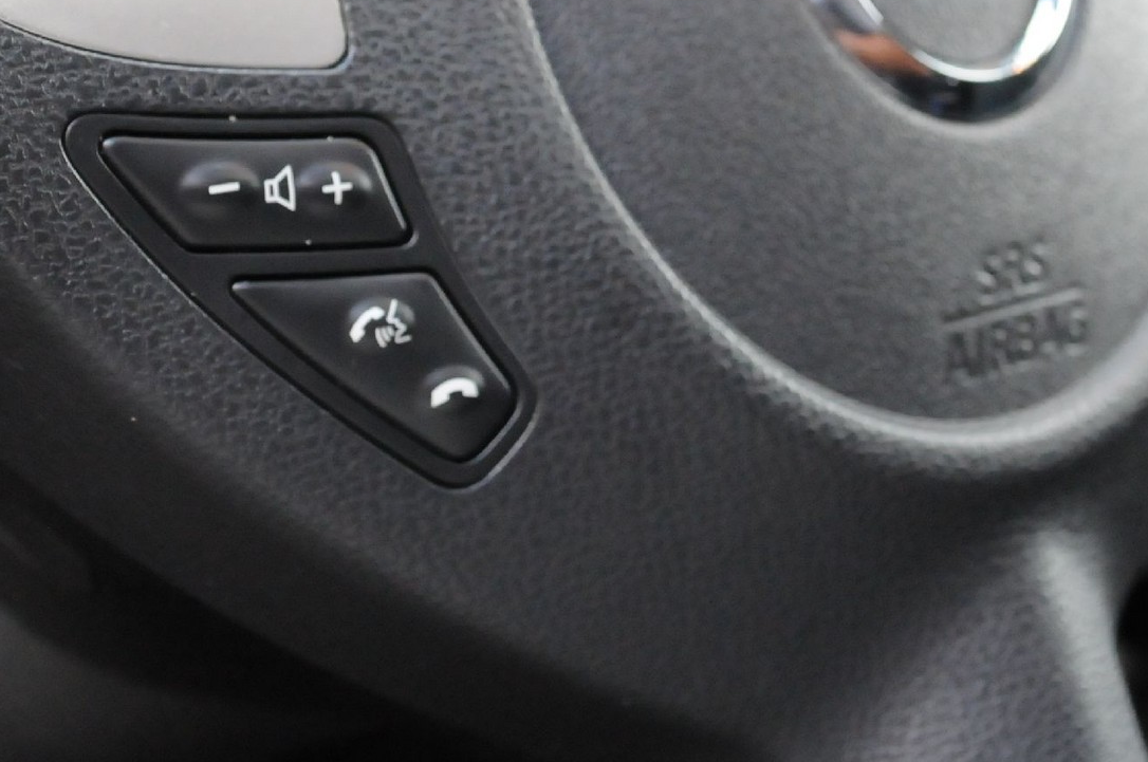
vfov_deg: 17.4
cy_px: -17
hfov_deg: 26.7
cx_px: 642
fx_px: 2420
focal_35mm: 76
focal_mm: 22
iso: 2000
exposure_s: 1/50
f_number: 5.6
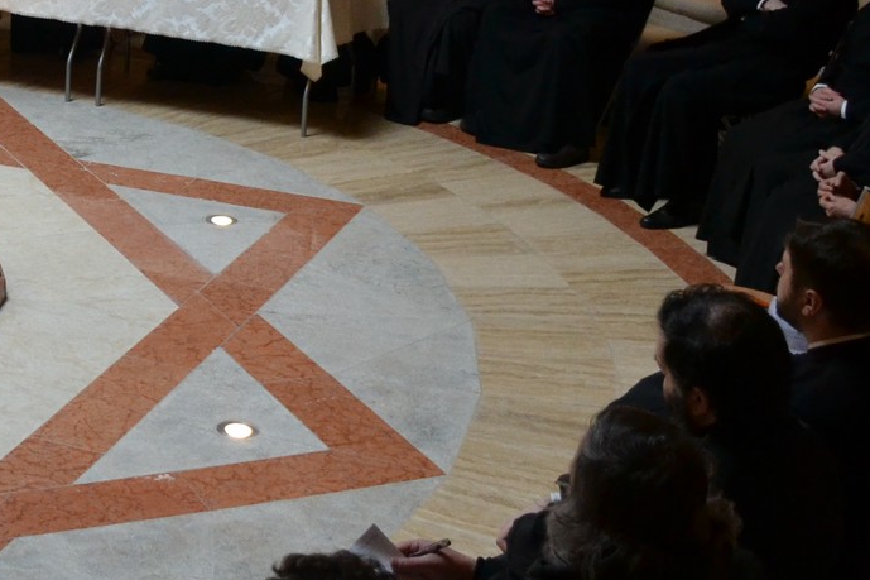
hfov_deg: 25.3
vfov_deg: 17.7
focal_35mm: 75
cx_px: -57
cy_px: -11
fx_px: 1812
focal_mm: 18
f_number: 3.5
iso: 800
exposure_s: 1/100
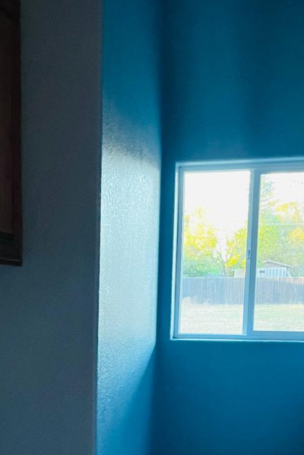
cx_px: 58
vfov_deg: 34.4
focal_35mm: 55
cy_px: 399
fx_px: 696
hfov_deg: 24.2
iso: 500
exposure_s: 1/40
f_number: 1.6
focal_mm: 5.1
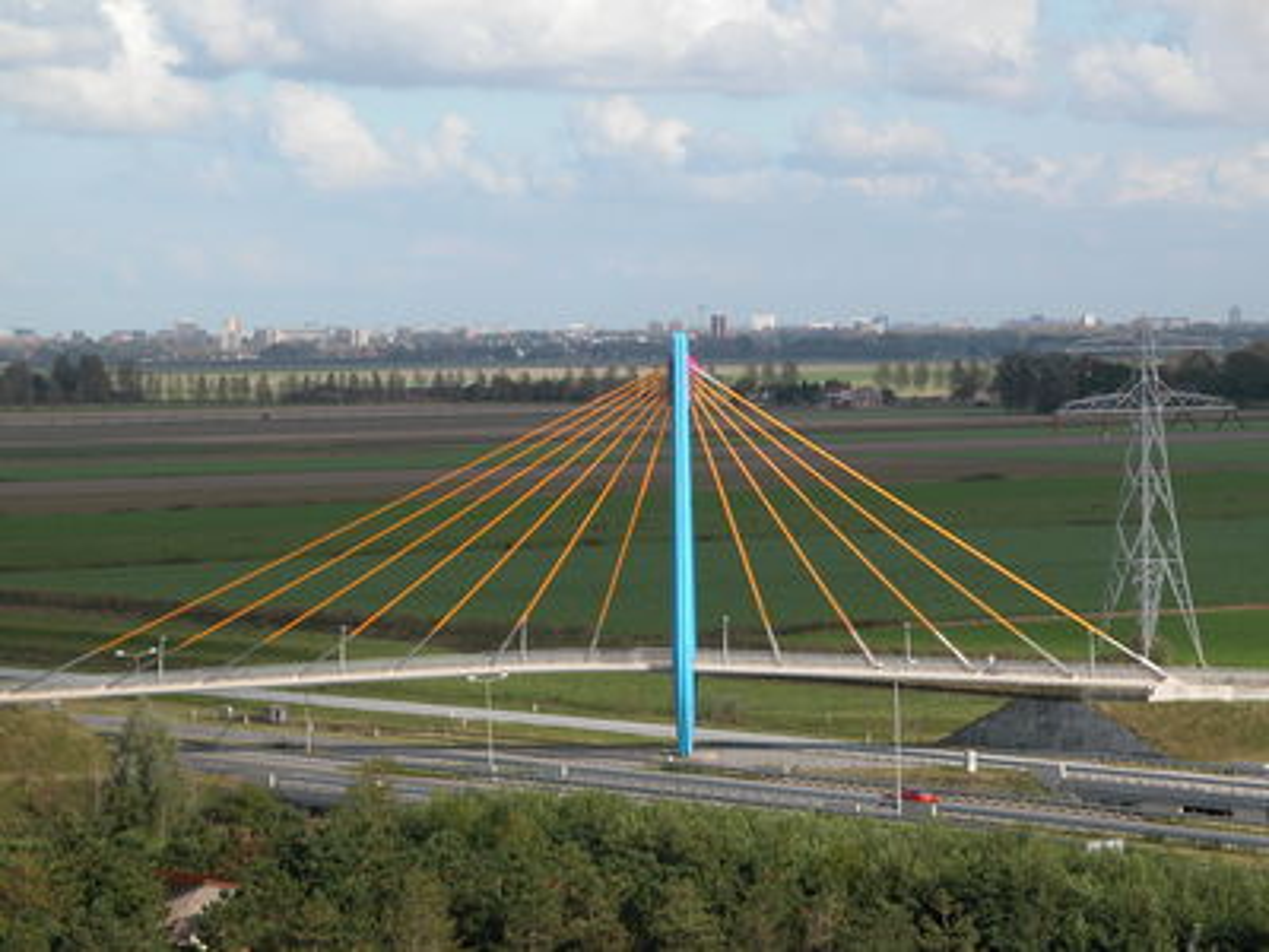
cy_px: 476
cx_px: 634
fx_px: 5352
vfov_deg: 10.2
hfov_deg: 13.5
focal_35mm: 146
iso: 100
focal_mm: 37.7
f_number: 5.5
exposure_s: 1/389
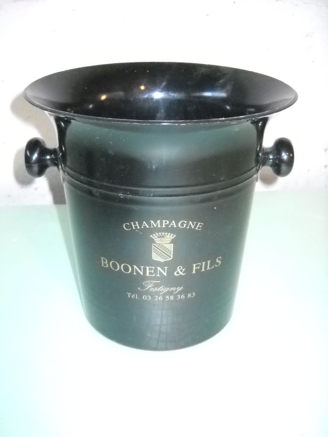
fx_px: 518
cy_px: 218
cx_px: 164
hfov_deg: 35.1
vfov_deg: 45.8
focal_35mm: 41
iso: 800
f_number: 3.1
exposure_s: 1/30
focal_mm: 6.72
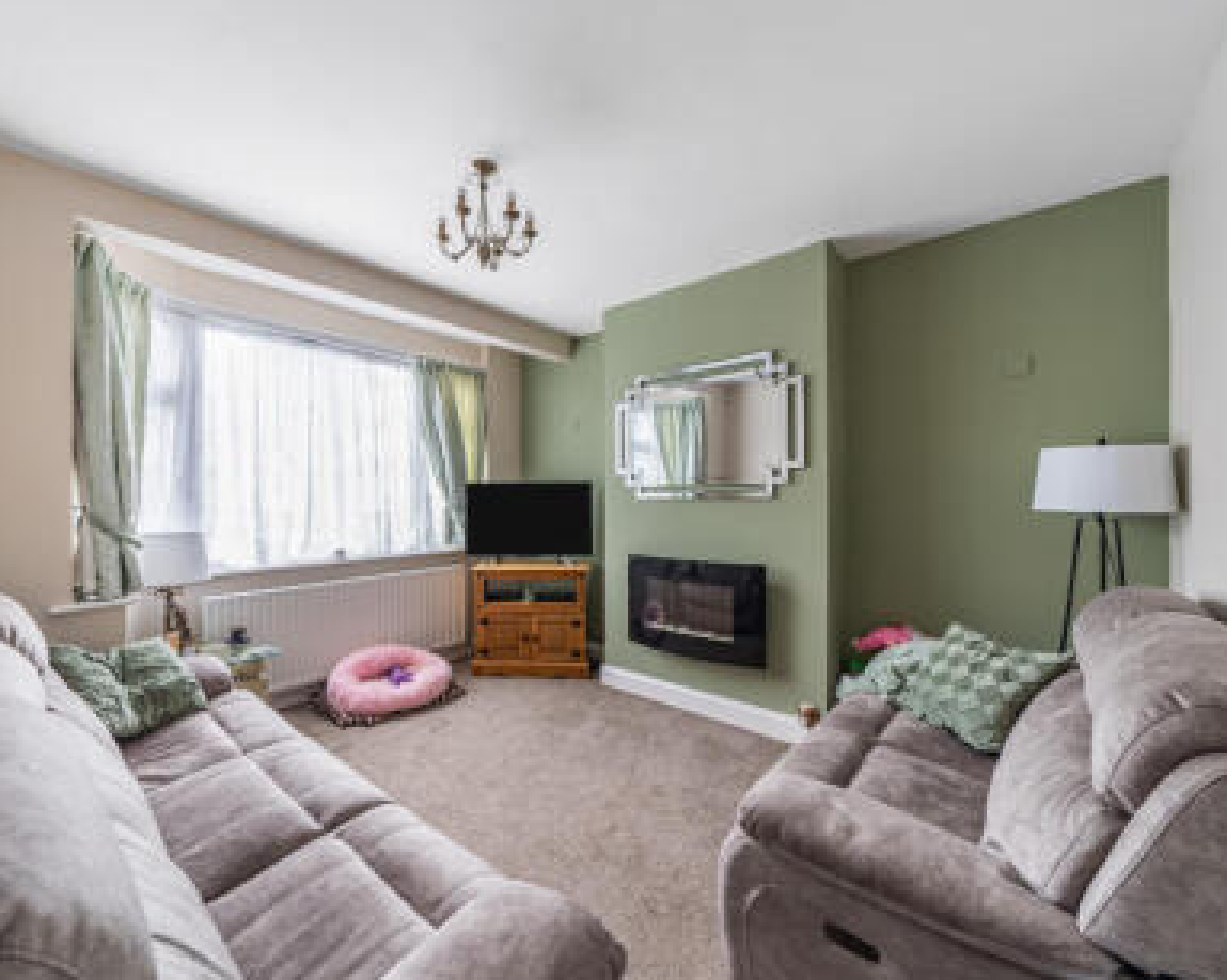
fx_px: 508
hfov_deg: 100.3
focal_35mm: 14
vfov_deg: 87.9
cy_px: 498
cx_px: 548
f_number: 8
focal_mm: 12
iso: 100
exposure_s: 1/4
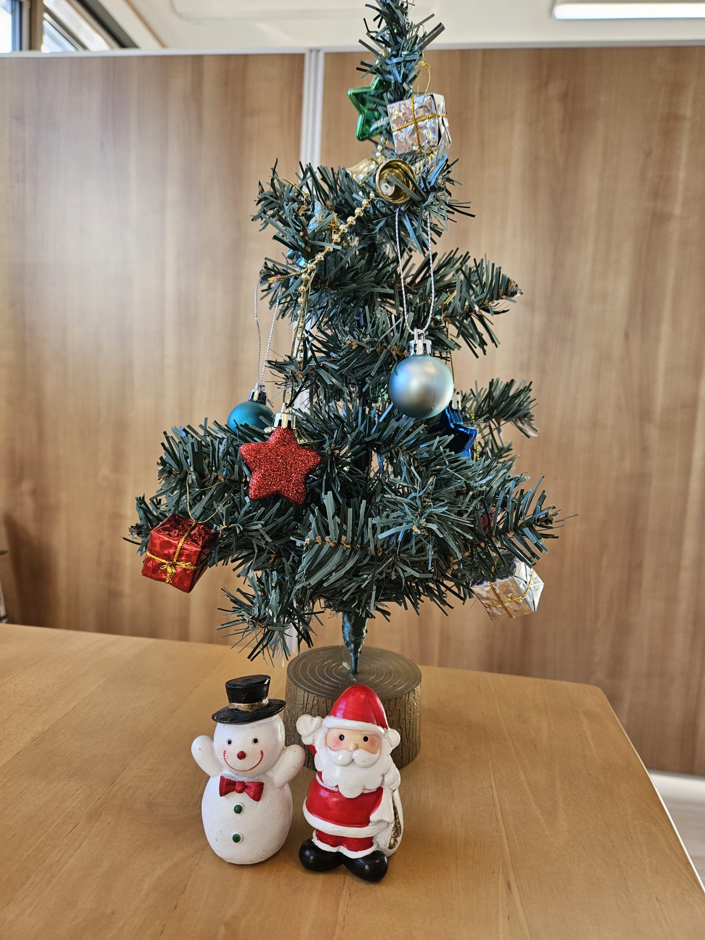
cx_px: 352
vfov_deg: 73.9
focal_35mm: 23
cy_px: 470
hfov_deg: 58.9
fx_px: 625
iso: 80
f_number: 1.8
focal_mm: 5.4
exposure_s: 1/180
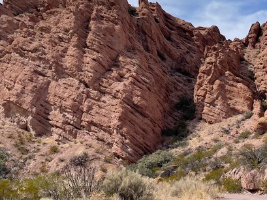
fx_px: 471
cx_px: 187
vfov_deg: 23.6
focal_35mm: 61
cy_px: 33
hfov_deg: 31.3
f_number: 1.6
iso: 32
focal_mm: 4.2
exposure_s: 1/5556
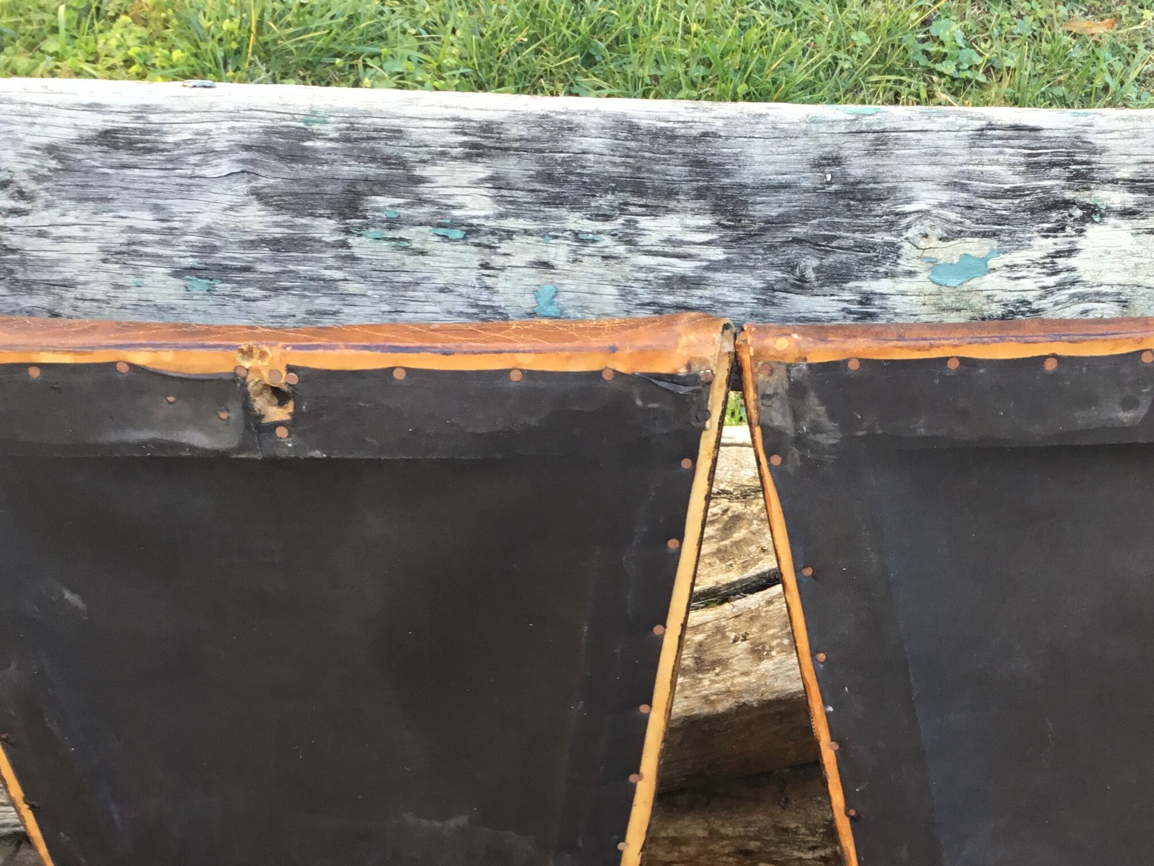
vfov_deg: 28.7
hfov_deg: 37.8
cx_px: 763
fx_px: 1667
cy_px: 638
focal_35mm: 50
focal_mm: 3.3
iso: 32
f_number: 2.4
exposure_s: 1/50
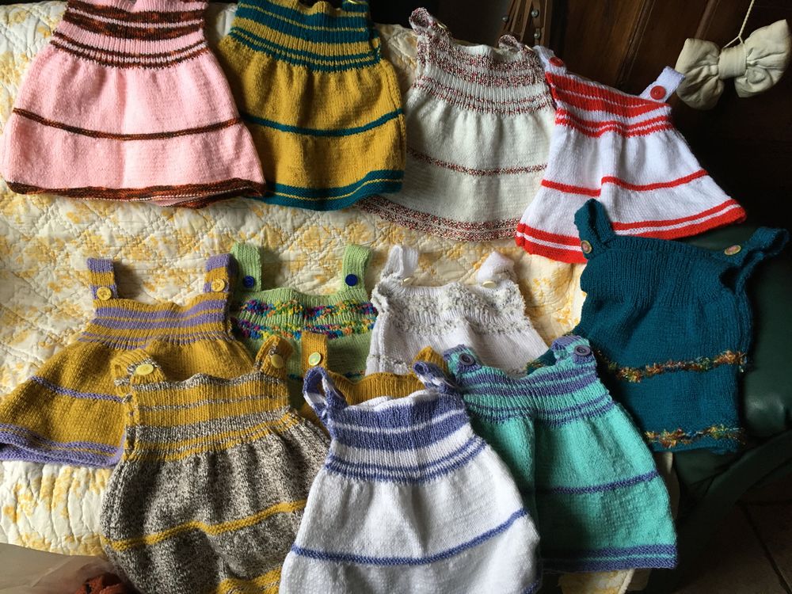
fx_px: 664
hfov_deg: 61.7
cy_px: 297
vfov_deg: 48.2
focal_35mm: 29
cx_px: 396
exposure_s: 1/33
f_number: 2.2
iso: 125
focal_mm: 4.15
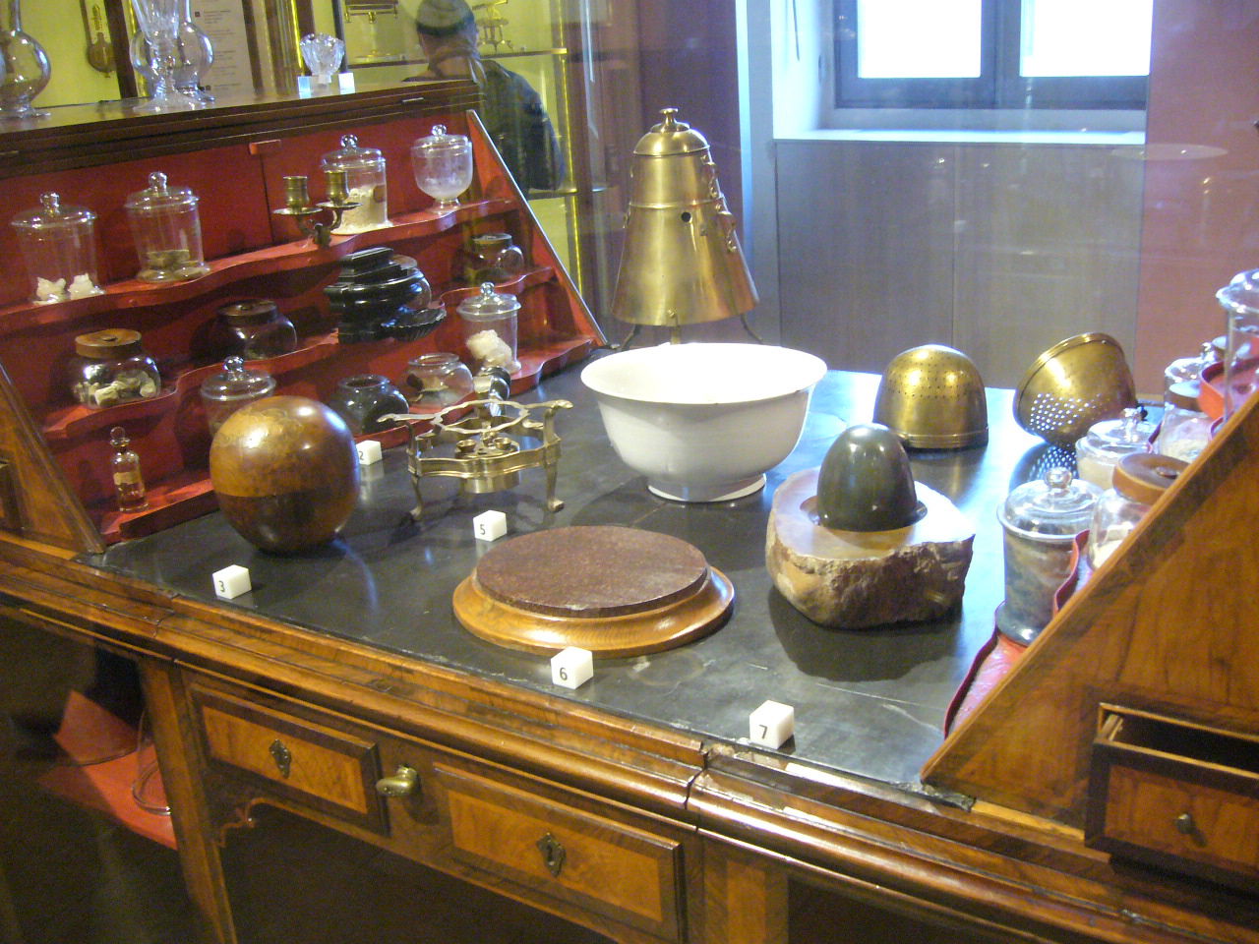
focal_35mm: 35
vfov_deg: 40.7
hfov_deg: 52.6
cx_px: 630
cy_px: 472
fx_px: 1273
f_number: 2.8
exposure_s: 1/13
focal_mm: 5.8
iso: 400
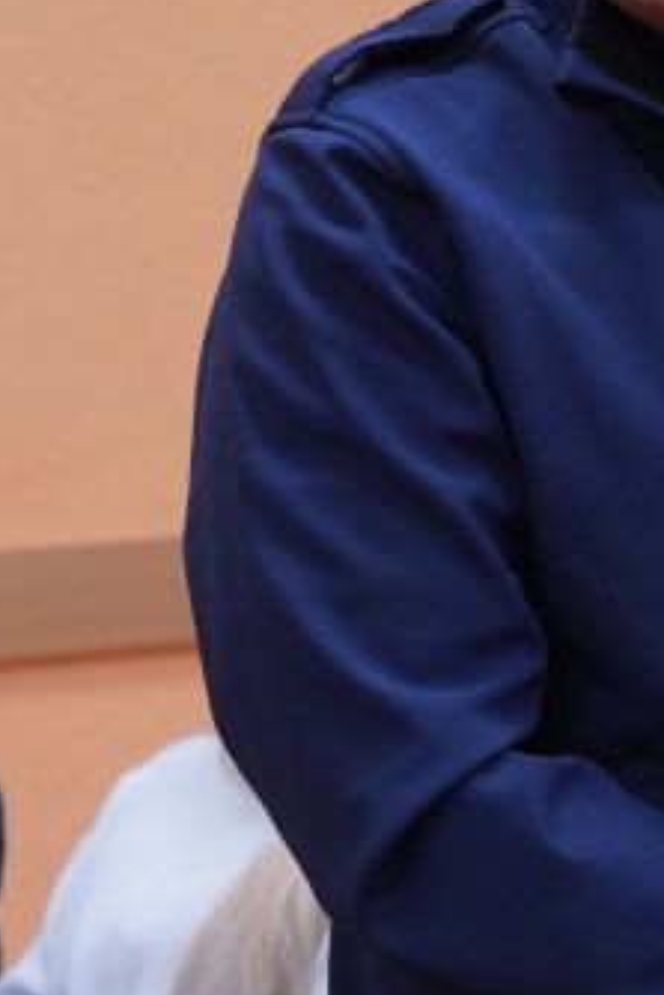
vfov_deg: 12.1
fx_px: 4670
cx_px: 887
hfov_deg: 8.0
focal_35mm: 169
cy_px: 360
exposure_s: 1/125
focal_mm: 38
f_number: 3.5
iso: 2000
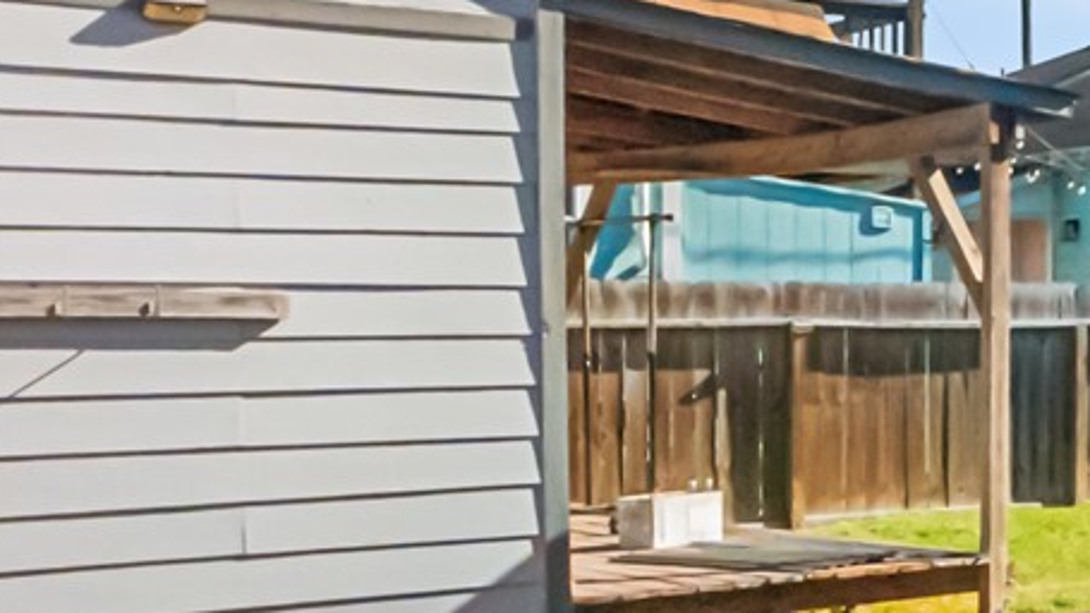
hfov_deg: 22.7
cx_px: 1665
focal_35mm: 75
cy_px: 333
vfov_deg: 16.1
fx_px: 2168
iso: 5000
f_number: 11
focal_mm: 10
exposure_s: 1/80
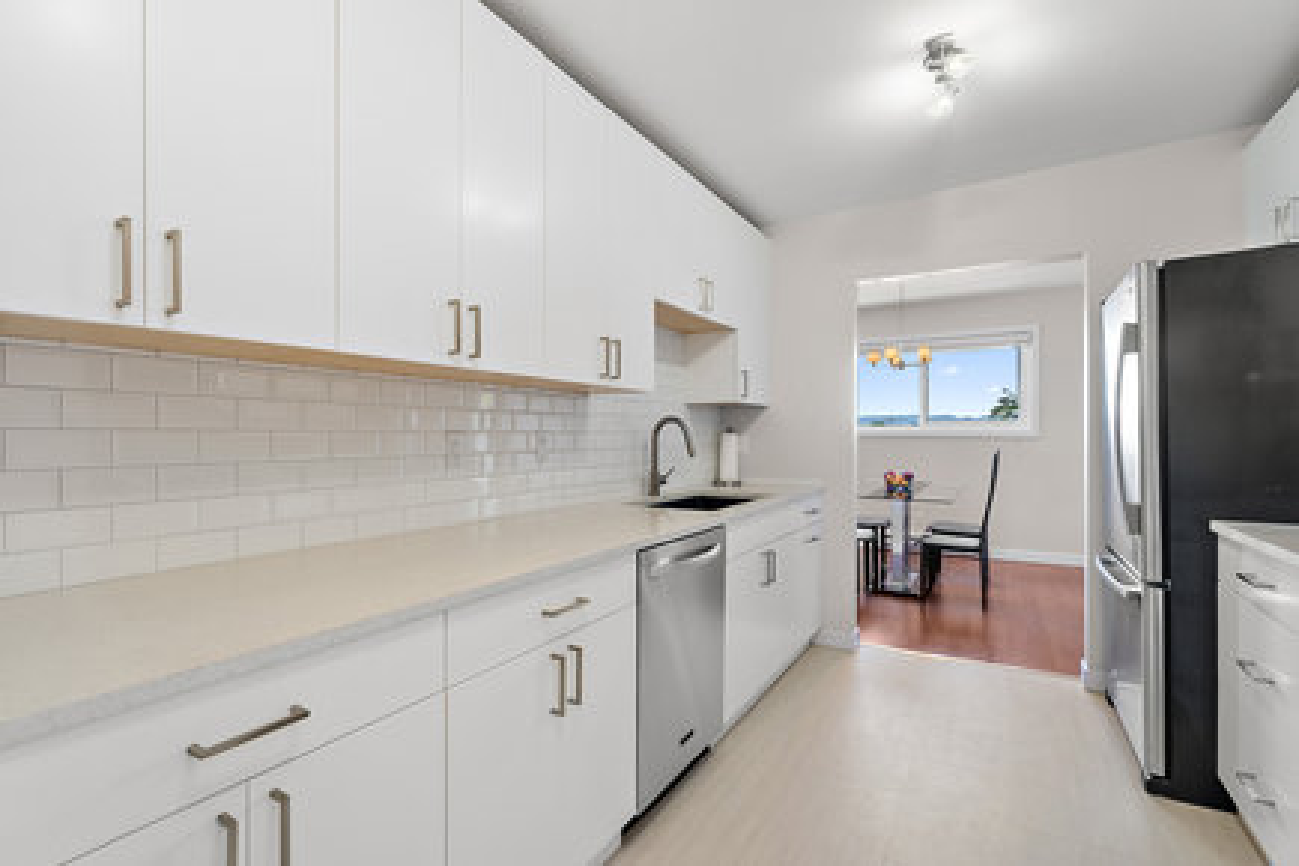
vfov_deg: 73.7
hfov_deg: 96.7
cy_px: 433
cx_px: 650
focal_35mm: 16
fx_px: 577
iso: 320
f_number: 7.1
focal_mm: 16
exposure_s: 1/3
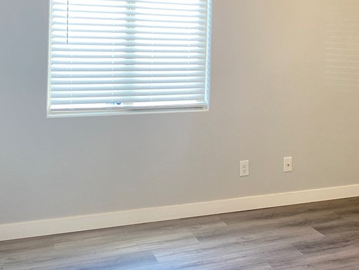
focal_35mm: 49
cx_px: 264
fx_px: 509
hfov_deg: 38.0
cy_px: 32
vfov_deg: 28.7
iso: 125
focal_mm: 4.25
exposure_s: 1/60
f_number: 1.8
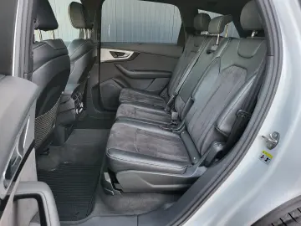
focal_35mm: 24
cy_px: 113
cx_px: 150
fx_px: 209
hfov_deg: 71.6
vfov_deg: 56.8
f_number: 1.8
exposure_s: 1/100
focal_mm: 5
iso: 250
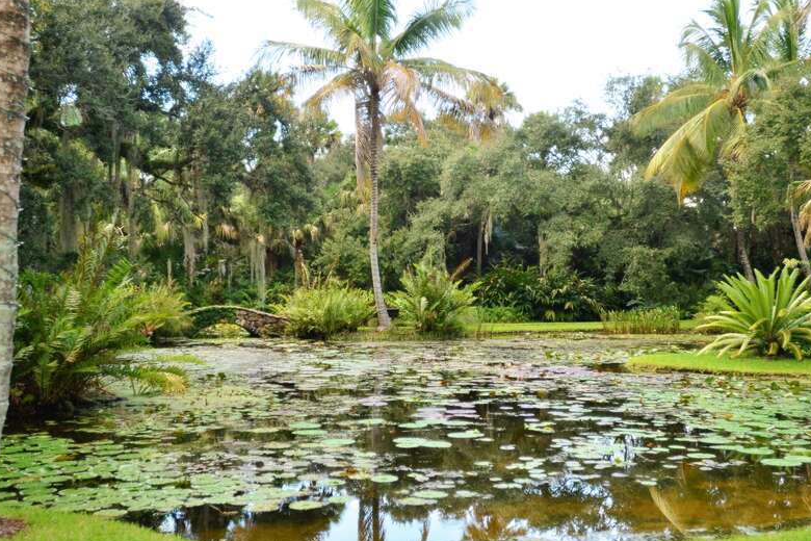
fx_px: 969
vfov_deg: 31.2
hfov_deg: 45.4
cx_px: 407
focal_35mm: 43
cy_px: 274
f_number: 2.8
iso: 250
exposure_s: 1/250
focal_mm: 28
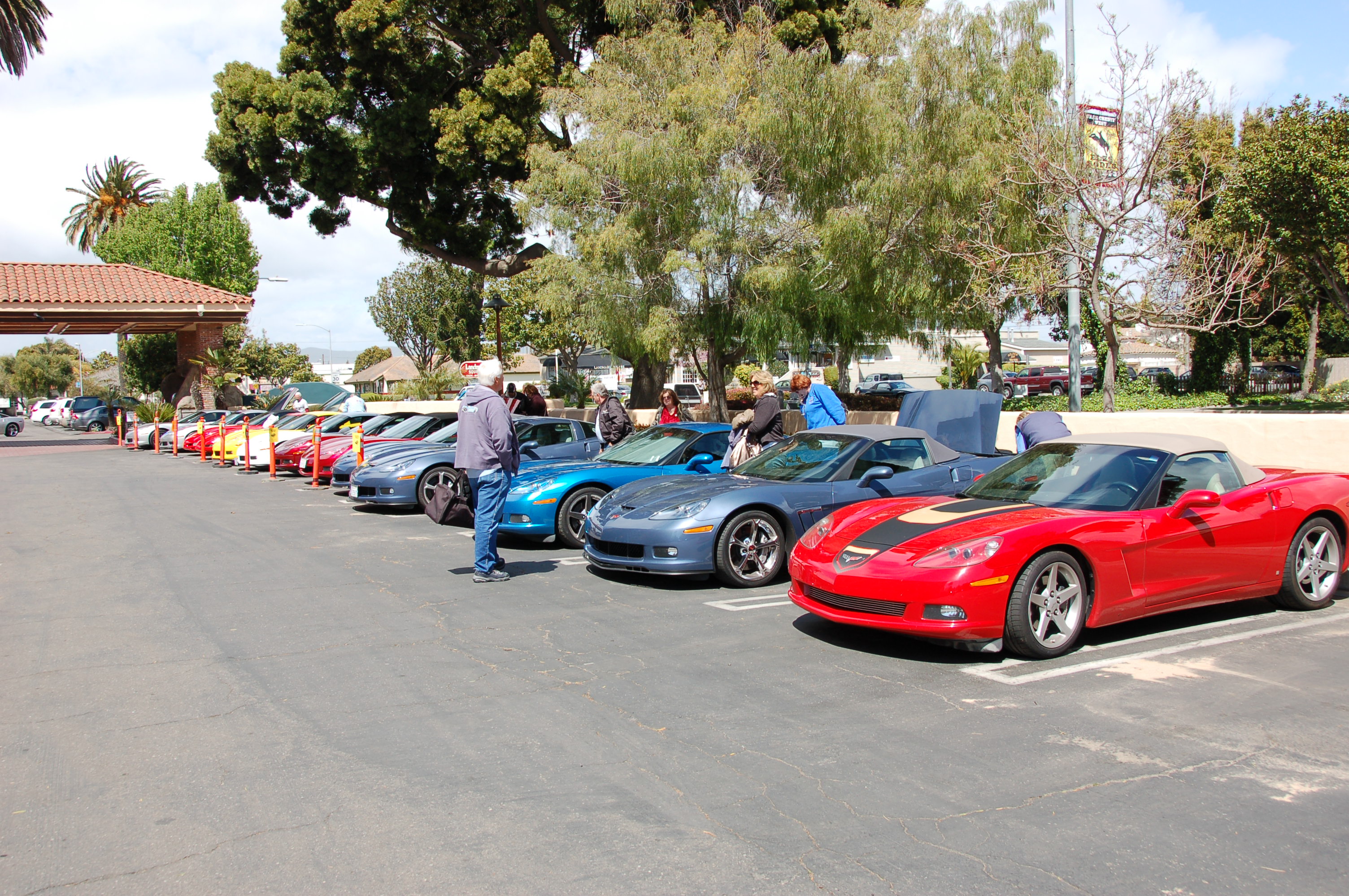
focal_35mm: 30
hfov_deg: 62.0
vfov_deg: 43.5
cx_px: 674
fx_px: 1123
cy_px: 448
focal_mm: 20
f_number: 8
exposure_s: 1/250
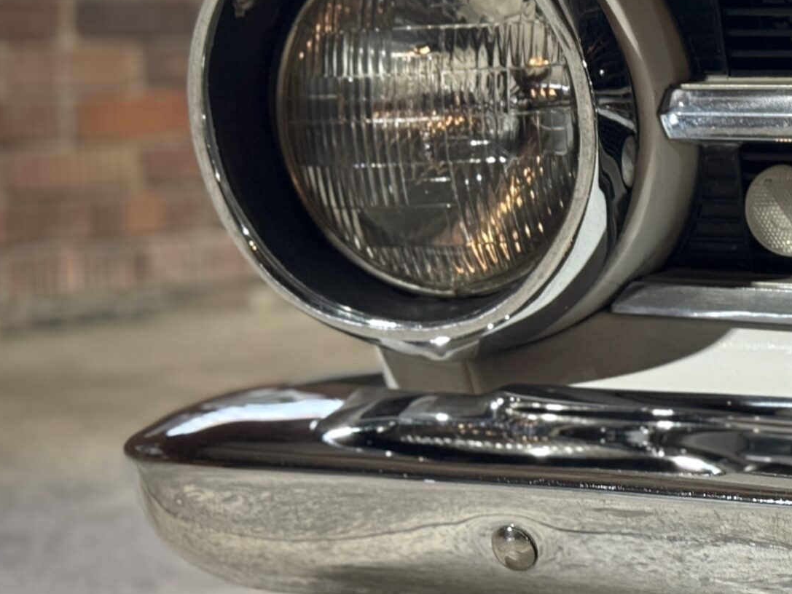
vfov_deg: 13.1
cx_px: 924
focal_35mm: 113
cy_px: 166
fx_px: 2586
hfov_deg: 16.7
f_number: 1.78
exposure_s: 1/33
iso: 200
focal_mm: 6.76
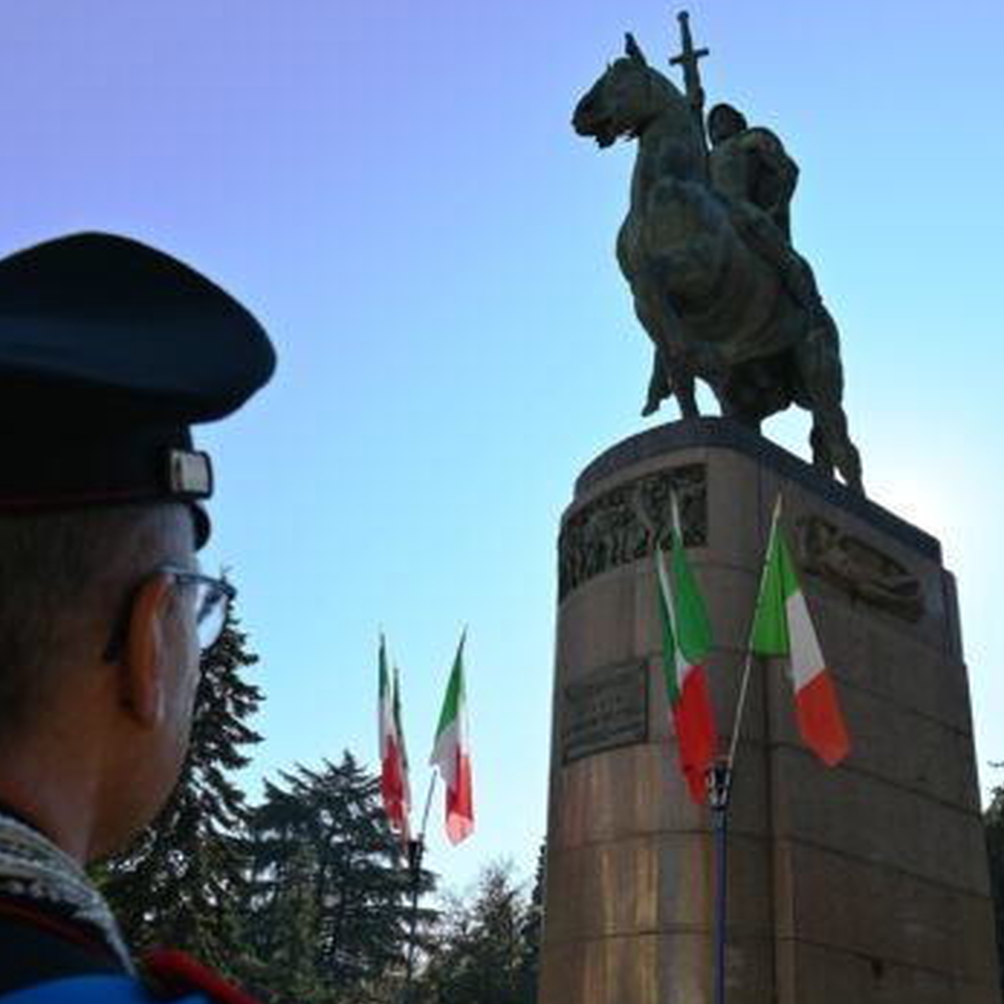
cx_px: 502
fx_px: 1148
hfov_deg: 47.2
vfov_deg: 46.7
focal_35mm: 35
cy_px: 645
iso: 100
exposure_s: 1/250
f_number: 8
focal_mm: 18
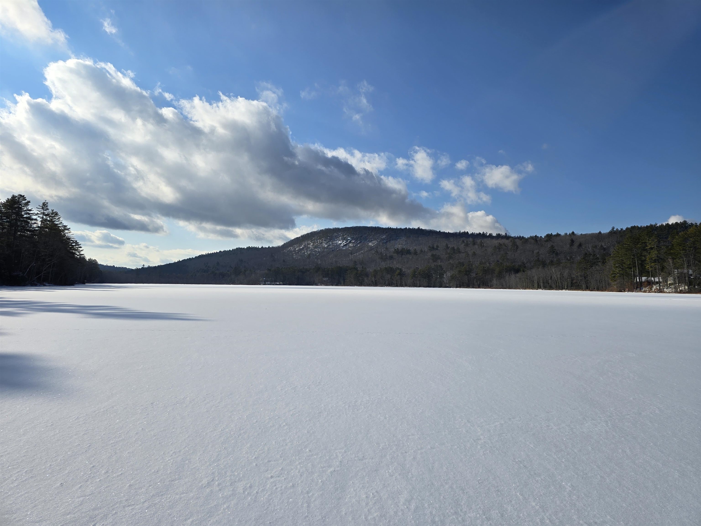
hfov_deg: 73.9
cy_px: 263
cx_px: 350
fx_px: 466
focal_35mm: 23
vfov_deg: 58.9
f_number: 1.7
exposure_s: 1/1563
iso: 12
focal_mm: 6.3
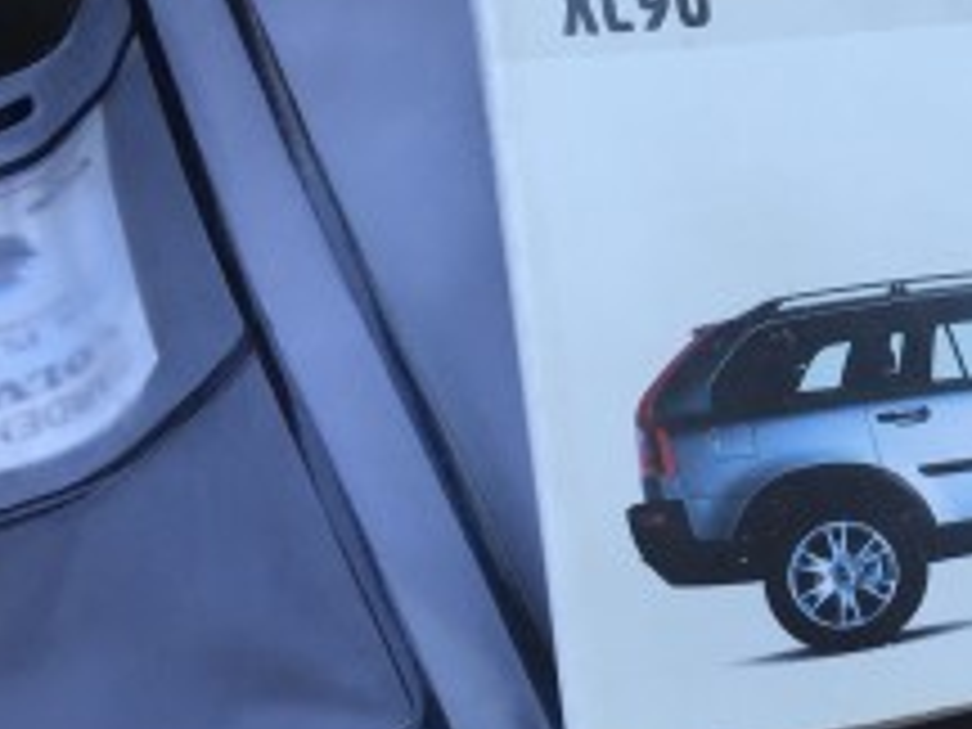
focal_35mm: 86
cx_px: 1215
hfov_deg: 21.0
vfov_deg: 16.9
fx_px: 2415
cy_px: 68
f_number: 2.2
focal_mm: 4.15
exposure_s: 1/120
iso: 40
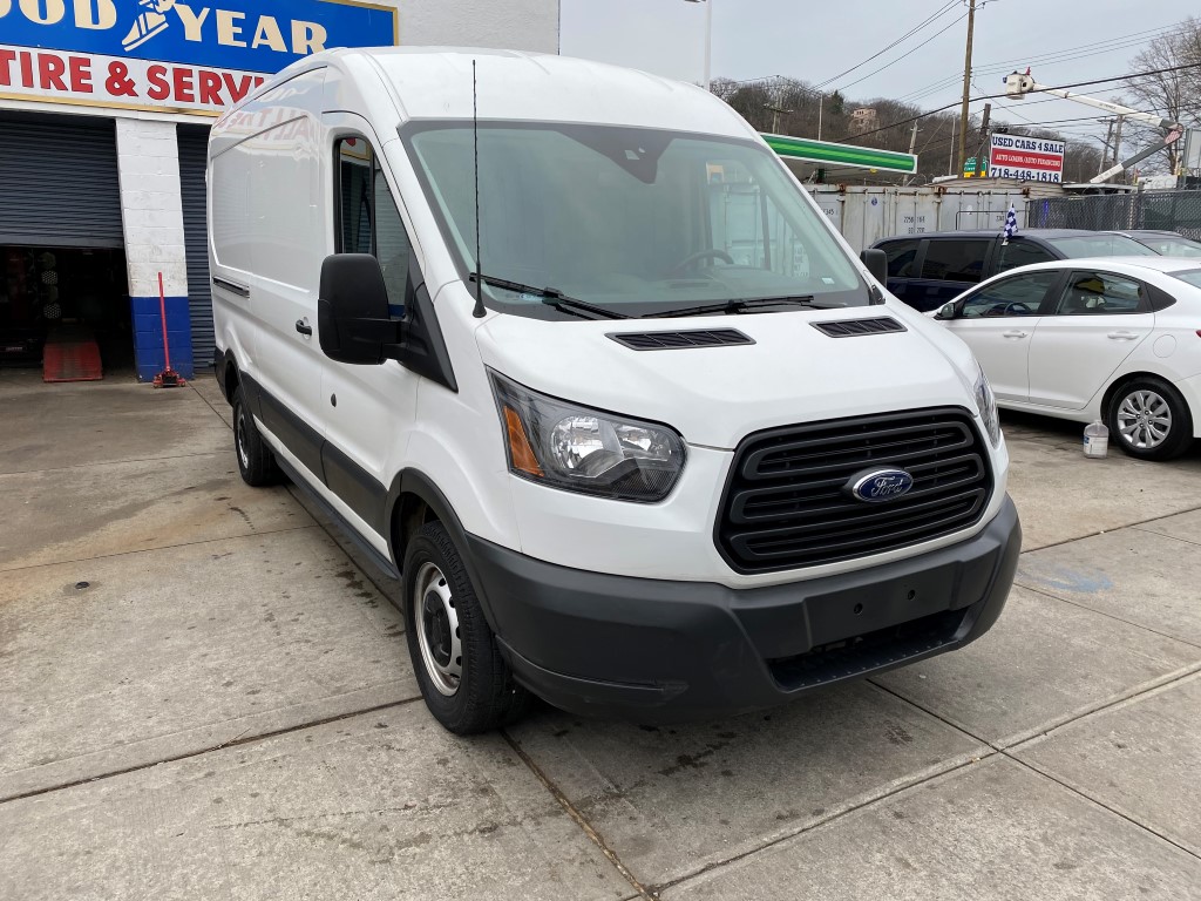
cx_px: 600
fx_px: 902
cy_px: 450
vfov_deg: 53.1
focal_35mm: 26
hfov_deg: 67.3
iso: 32
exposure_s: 1/597
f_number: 1.8
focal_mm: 4.25
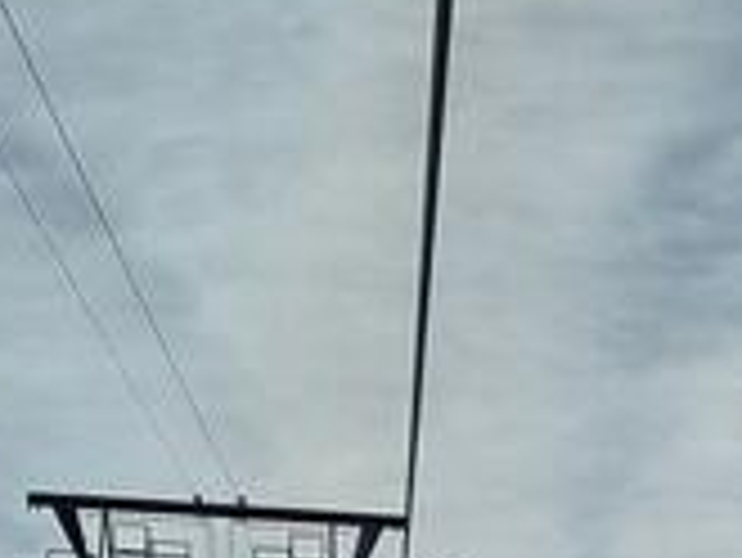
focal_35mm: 162
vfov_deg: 8.3
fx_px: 3475
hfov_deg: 11.6
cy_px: 1388
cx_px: 1178
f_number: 1.8
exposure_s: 1/6224
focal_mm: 5.4
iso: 50
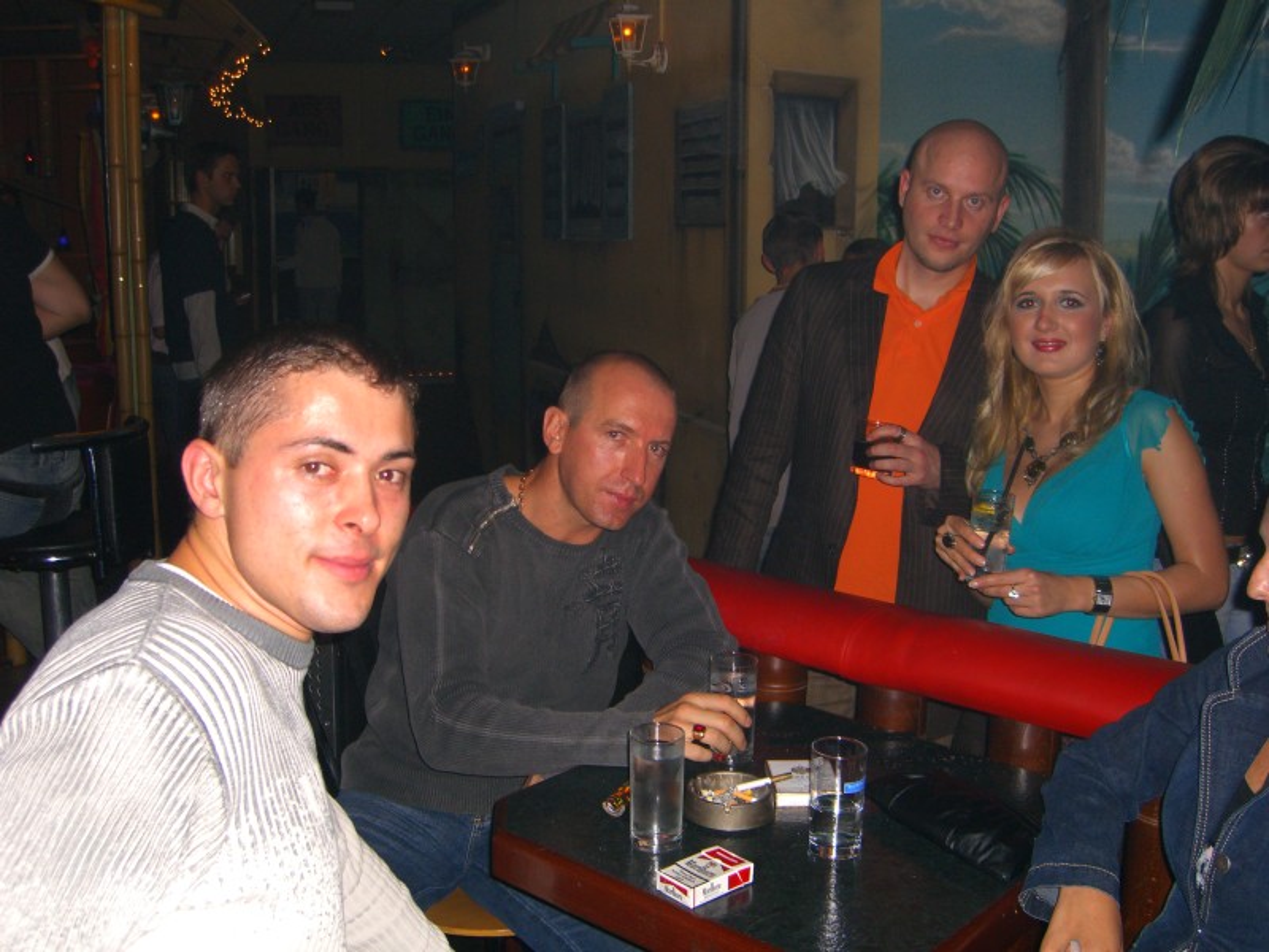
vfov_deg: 37.7
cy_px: 476
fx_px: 1393
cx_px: 634
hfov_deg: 49.0
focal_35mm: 38
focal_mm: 7.9
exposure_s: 1/60
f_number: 2.8
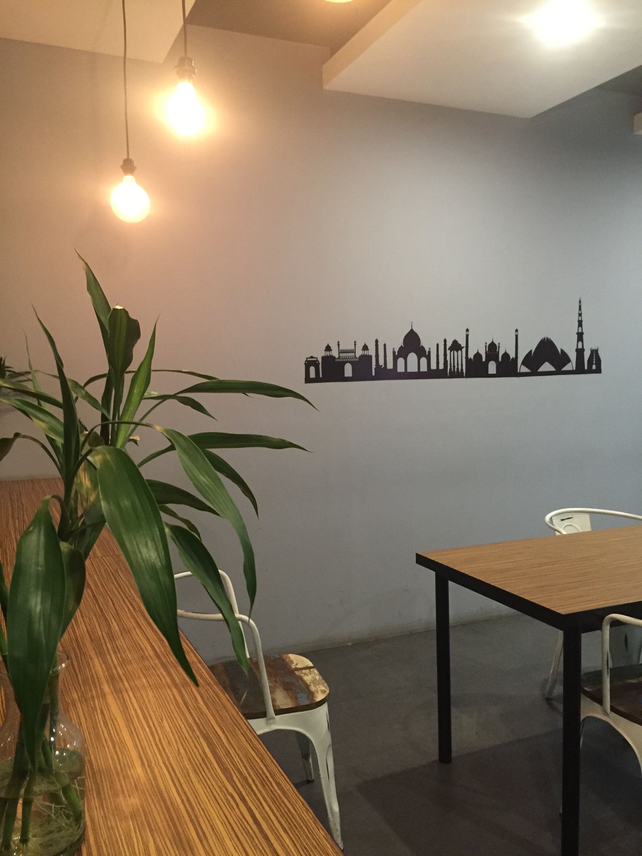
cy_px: 428
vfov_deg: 61.7
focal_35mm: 29
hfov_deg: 48.2
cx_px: 321
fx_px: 717
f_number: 2.2
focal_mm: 4.15
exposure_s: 1/17
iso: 250
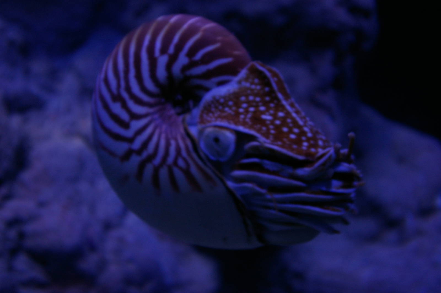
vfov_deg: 22.6
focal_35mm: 60
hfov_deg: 33.4
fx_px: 734
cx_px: 220
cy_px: 146
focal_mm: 40
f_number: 4.5
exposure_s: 1.5
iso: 400
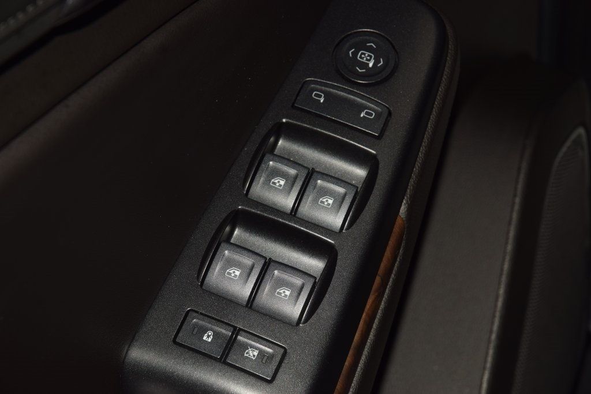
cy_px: 197
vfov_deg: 13.0
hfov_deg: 19.5
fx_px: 1724
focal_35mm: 105
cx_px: 296
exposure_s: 1/125
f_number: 8
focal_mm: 70
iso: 100
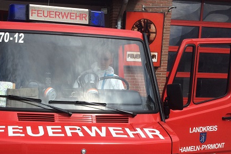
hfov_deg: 35.0
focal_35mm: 56
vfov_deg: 23.8
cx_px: 63
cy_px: 127
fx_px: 359
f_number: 2.2
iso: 32
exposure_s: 1/2053
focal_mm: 4.15
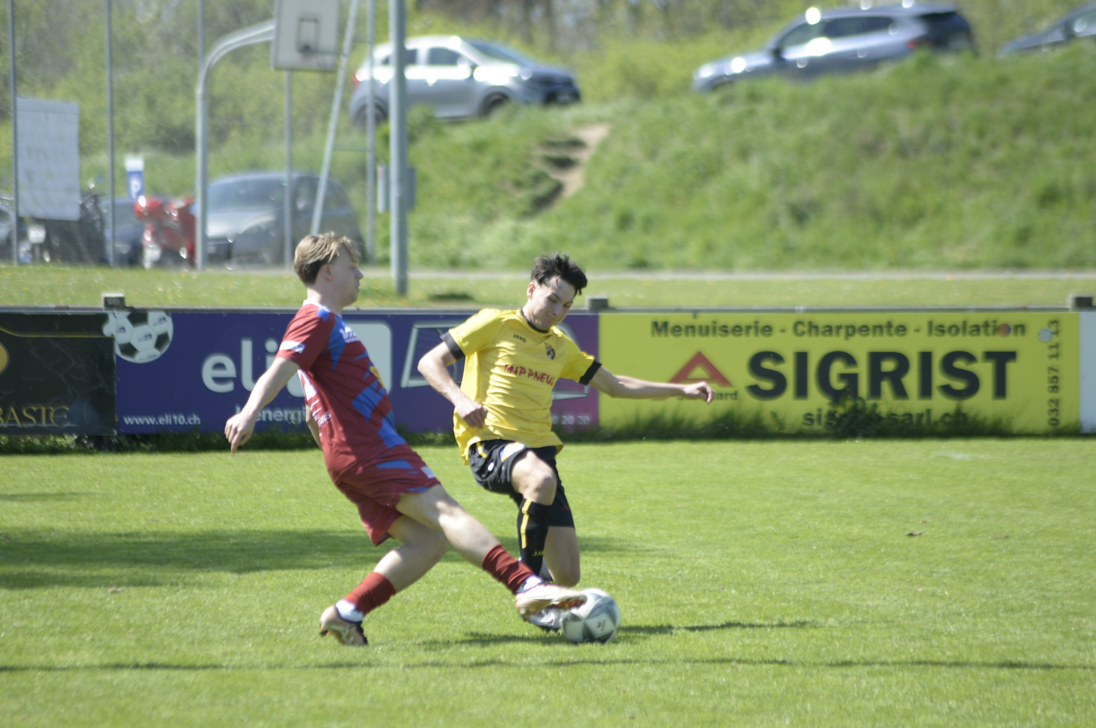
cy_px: 364
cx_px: 548
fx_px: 9123
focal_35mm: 300
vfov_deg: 4.6
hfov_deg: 6.9
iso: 320
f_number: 5.6
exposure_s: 1/640
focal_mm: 300
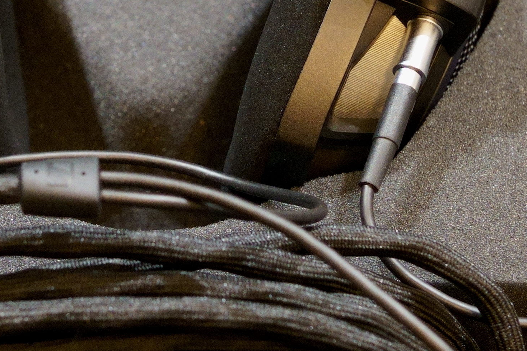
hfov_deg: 14.7
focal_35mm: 139
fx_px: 2034
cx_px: 140
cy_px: 143
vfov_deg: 9.9
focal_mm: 35
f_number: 5
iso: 2500
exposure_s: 1/40
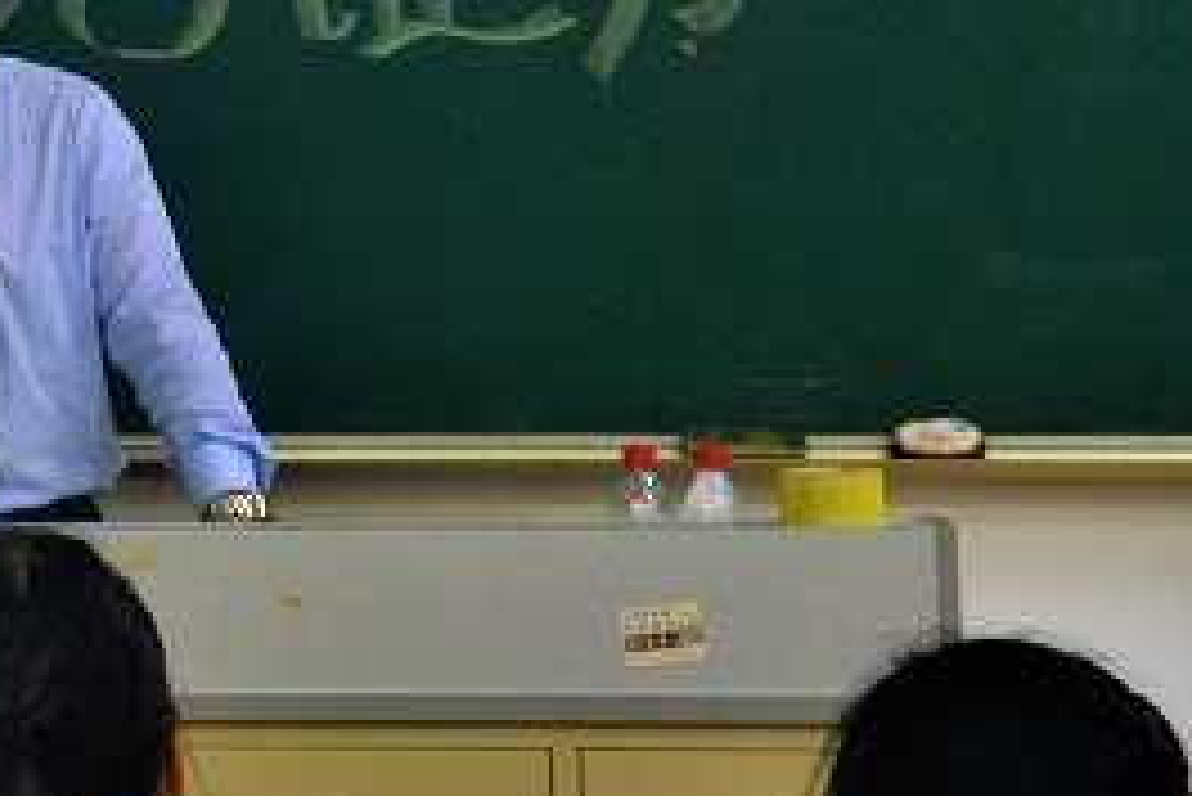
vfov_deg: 7.9
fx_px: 5731
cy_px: -166
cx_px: -553
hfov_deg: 11.4
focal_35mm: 173
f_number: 6.3
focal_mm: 34
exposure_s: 1/15
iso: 450
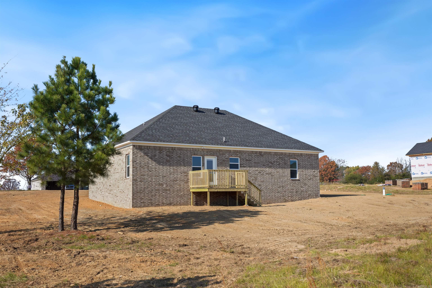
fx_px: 420
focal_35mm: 35
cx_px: 216
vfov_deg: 37.9
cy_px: 144
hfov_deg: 54.4
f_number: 4
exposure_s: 1/250
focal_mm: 35
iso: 50
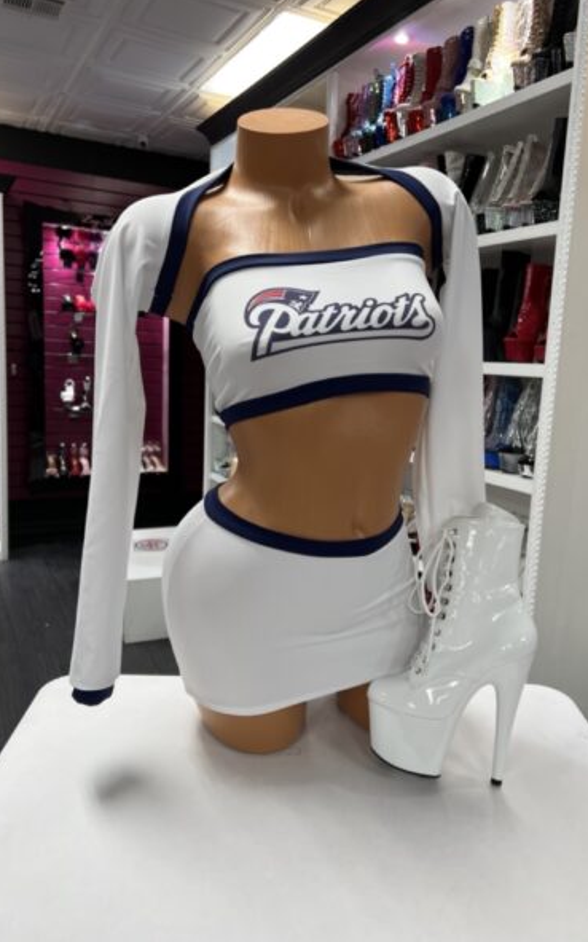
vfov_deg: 66.5
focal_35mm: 28
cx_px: 341
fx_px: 718
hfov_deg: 44.4
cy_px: 469
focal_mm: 5.7
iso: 64
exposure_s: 1/60
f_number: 1.5
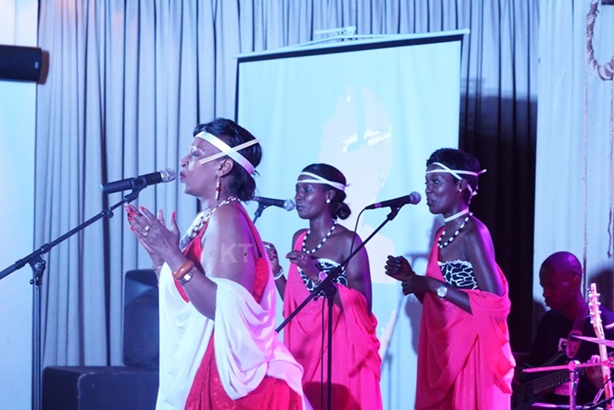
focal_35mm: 135
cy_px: 205
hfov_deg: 15.2
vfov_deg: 10.2
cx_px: 307
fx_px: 2302
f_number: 5.6
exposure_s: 1/60
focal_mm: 90
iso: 3200
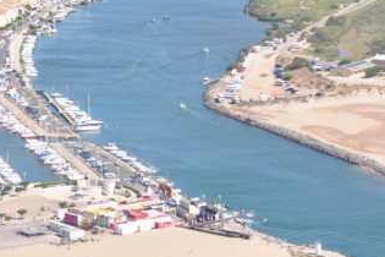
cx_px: 101
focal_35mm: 223
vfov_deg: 6.2
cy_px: 117
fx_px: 2385
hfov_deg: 9.2
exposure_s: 1/500
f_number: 6.7
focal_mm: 70
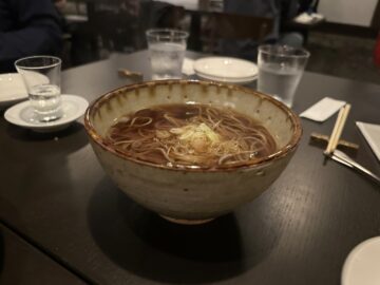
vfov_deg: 56.8
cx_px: 190
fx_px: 263
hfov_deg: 71.6
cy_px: 142
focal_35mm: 24
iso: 2000
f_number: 1.78
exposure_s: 1/21
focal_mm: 6.86
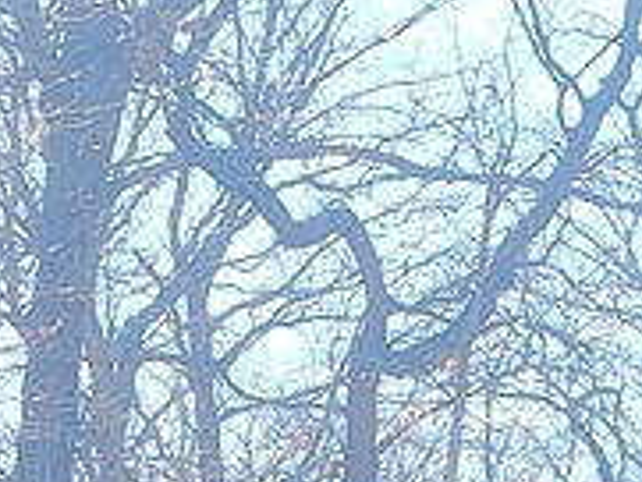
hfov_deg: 10.0
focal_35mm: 190
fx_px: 3526
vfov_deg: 7.3
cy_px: 1166
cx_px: 1053
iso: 100
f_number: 1.8
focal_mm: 5.56
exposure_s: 1/347
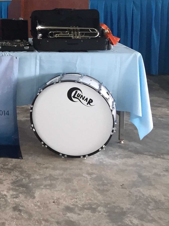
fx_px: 528
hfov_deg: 15.7
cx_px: -132
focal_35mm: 81
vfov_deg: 23.6
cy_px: 30
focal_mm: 4.15
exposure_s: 1/33
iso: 40
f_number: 2.2
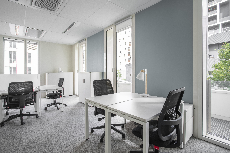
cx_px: 115
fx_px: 109
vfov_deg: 70.5
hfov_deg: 93.3
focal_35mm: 17
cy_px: 76
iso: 200
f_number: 11
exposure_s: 1/100
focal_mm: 17
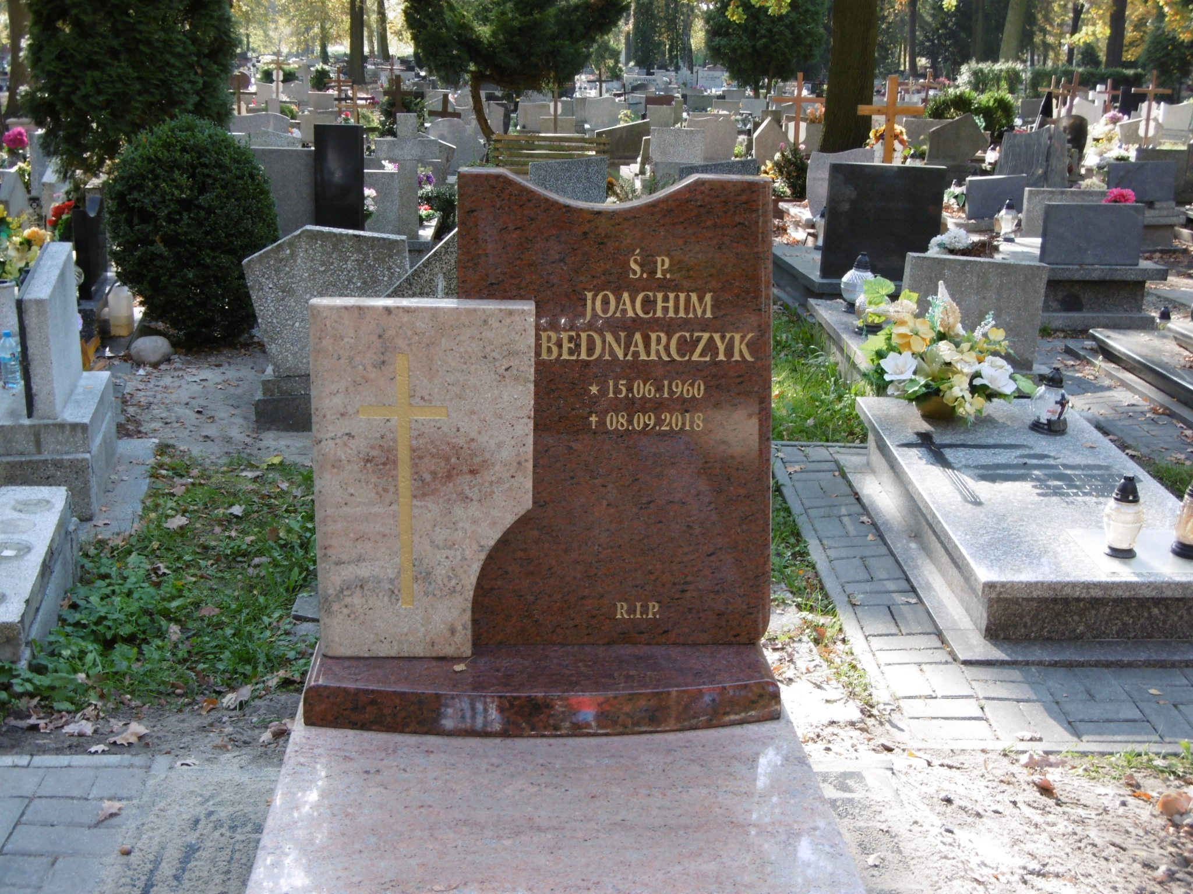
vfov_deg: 33.6
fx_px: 1482
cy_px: 447
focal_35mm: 43
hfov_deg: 43.9
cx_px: 596
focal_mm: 7.7
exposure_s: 1/80
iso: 100
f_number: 3.8
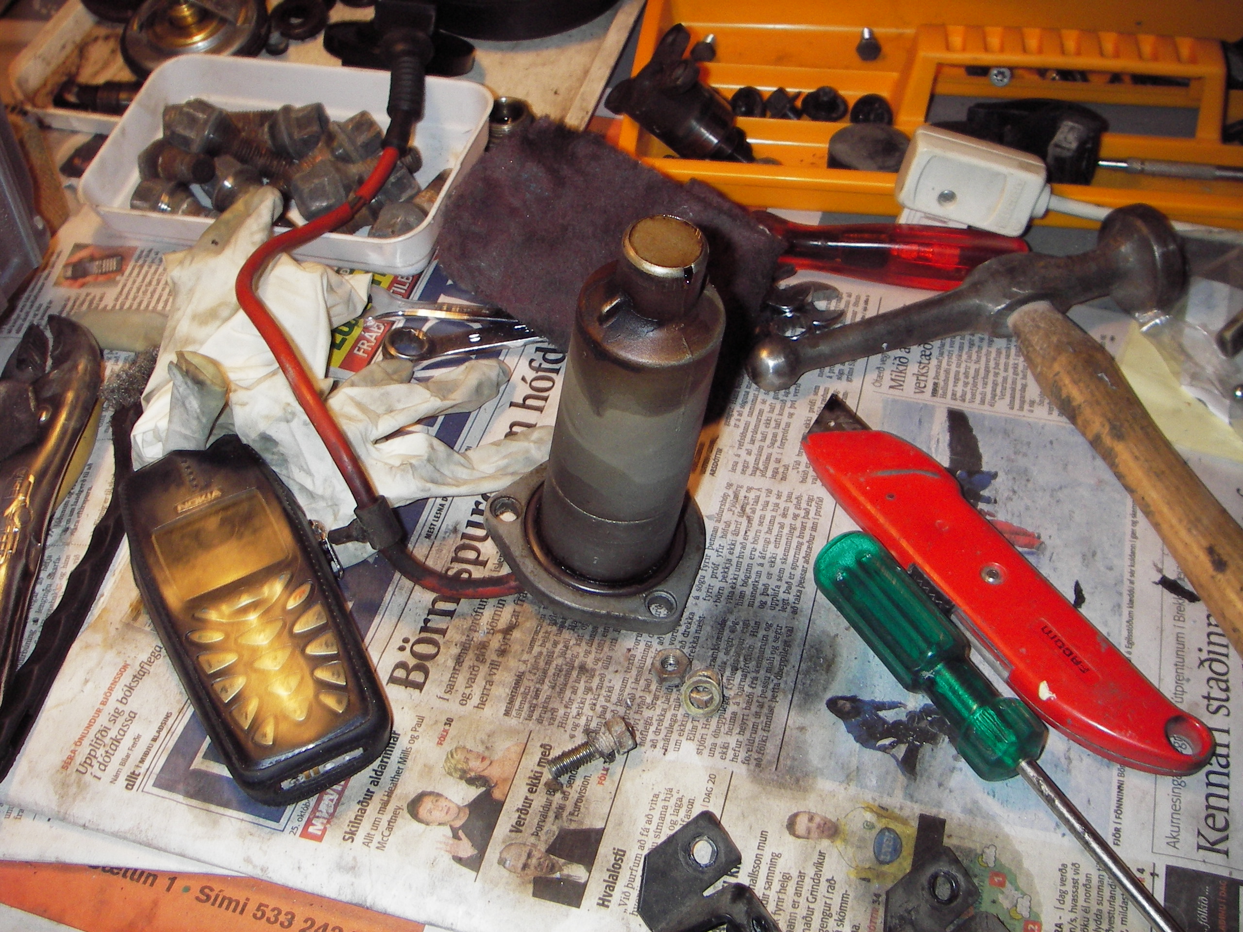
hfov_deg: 49.0
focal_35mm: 38
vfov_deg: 37.7
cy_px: 466
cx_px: 622
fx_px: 1365
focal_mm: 6.3
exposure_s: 1/30
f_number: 3.3
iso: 100
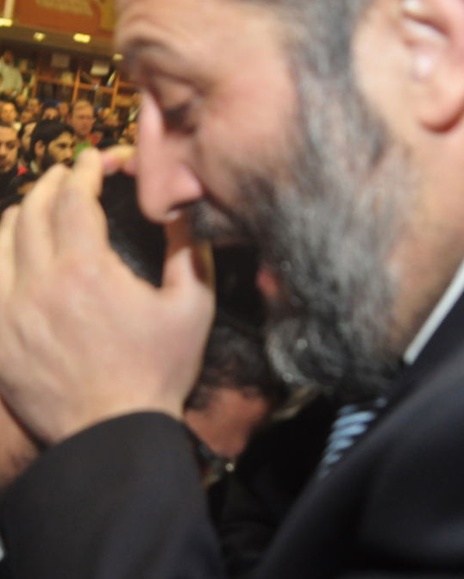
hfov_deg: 25.2
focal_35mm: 60
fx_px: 1029
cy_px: 287
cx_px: 144
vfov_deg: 31.4
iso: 1250
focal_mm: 28
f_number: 4.5
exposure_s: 1/100
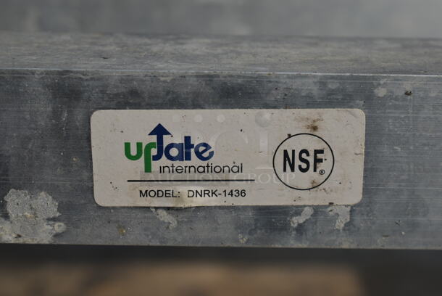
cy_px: 148
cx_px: 221
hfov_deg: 27.0
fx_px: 922
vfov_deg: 18.2
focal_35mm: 75
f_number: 8
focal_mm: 50
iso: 100
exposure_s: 1/400
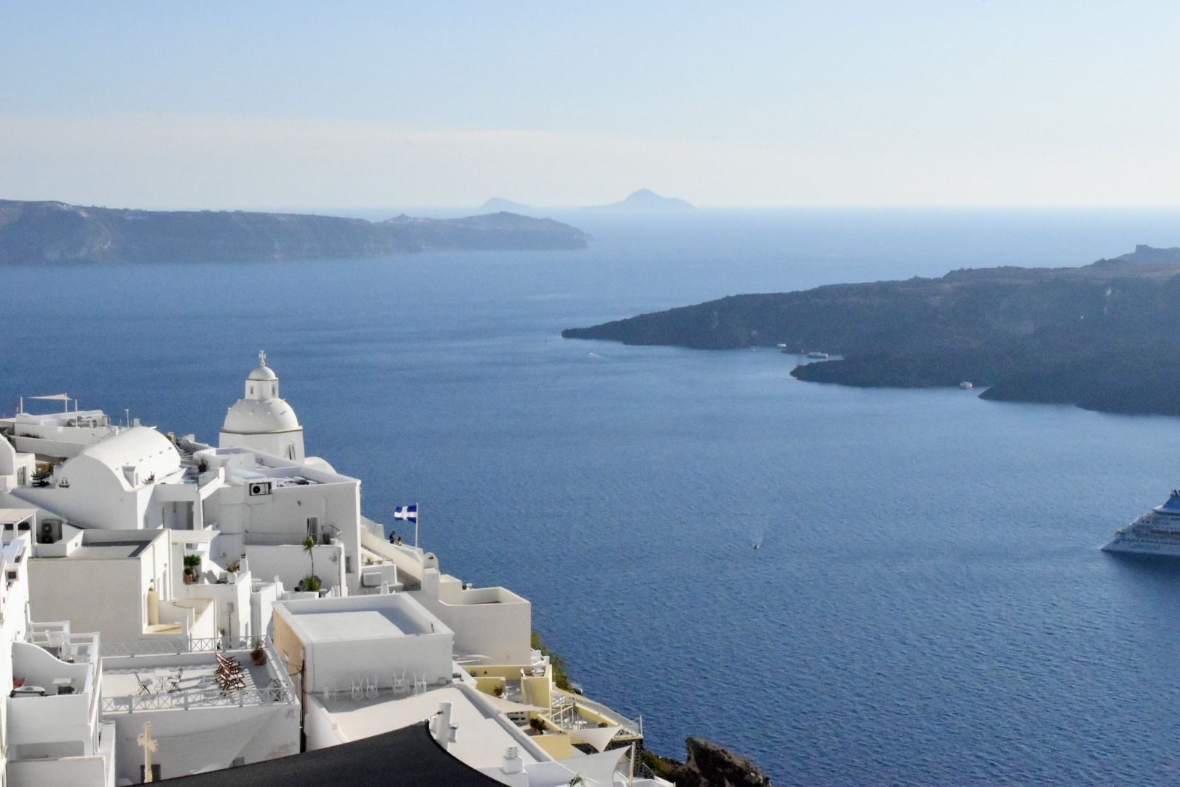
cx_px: 590
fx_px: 1967
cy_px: 394
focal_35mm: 60
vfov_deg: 22.6
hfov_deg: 33.4
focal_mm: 40
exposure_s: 1/4000
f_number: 32
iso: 8000
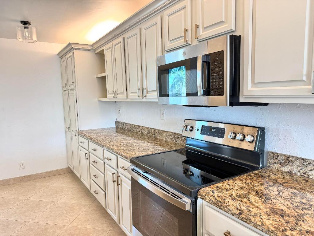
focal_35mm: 24
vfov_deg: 56.8
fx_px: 218
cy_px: 118
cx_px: 157
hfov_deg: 71.6
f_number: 1.78
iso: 200
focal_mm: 6.76
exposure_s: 1/60
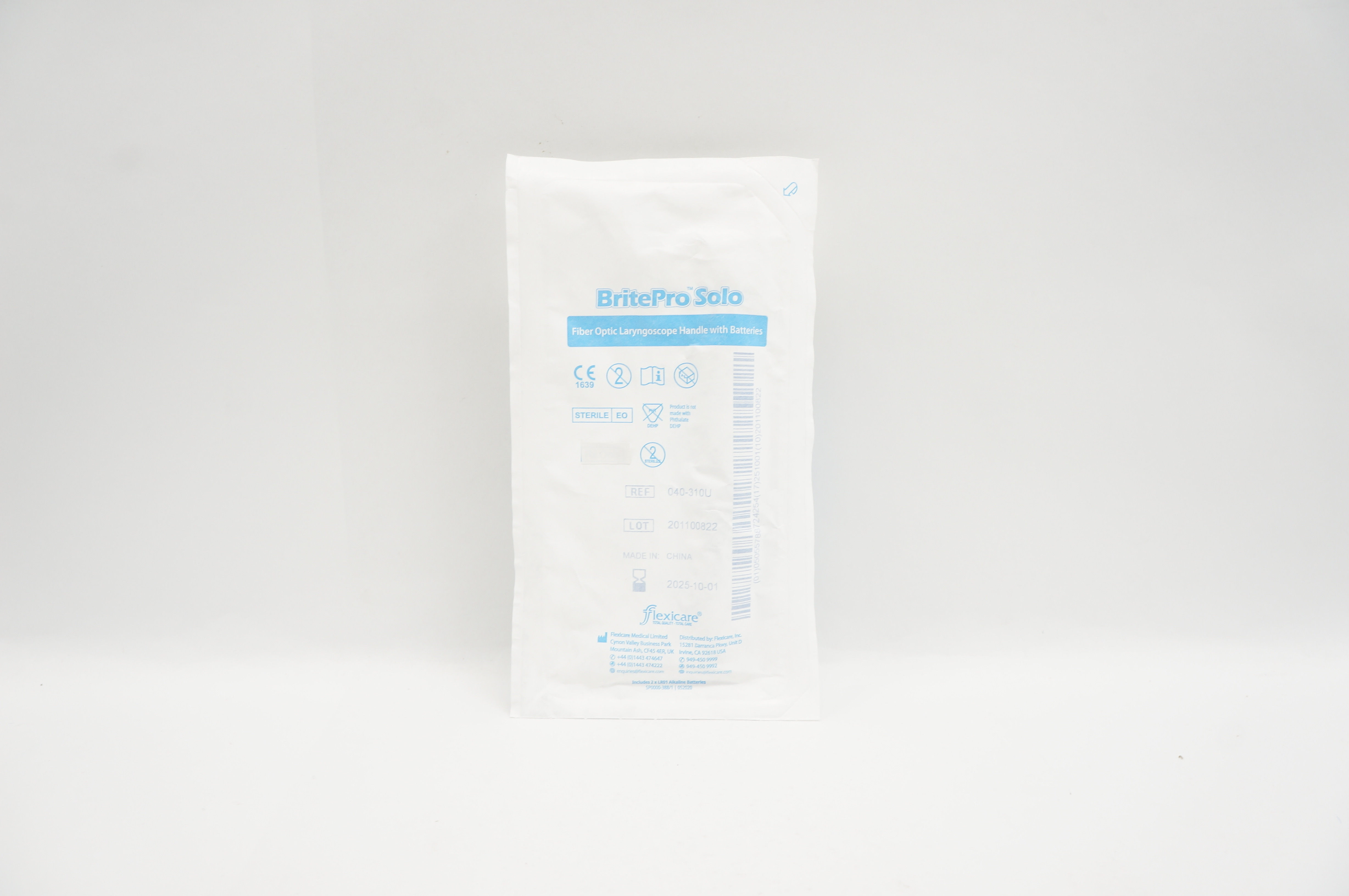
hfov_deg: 67.4
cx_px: 674
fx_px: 1011
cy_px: 448
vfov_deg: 47.8
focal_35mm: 27
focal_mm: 18
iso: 200
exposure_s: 1/25
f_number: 7.1
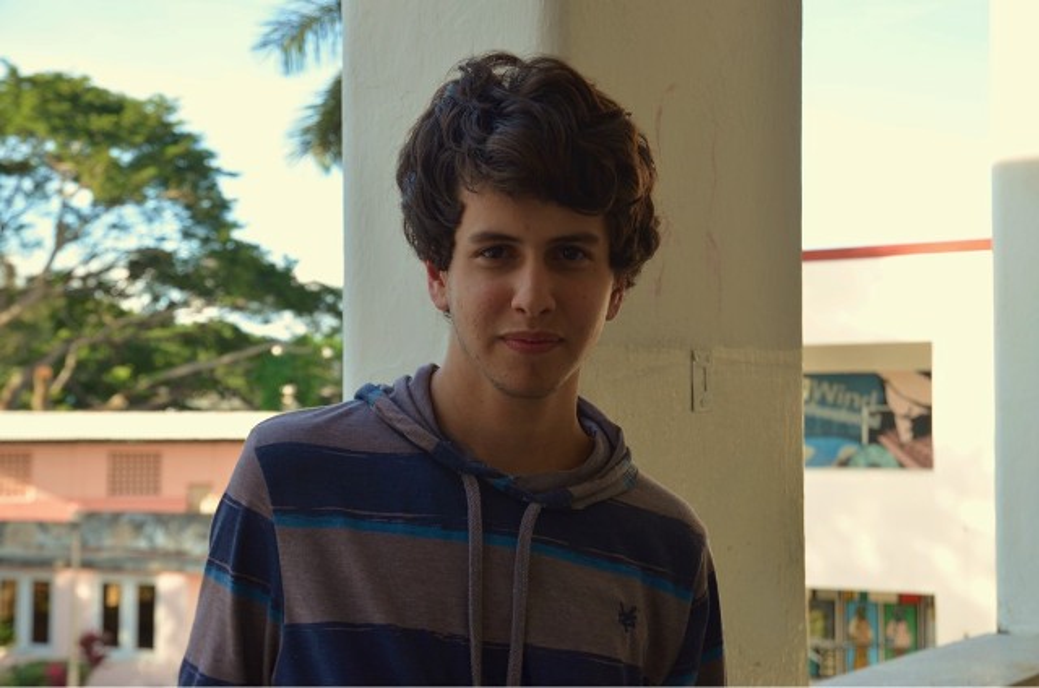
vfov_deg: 22.5
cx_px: 520
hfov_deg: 33.5
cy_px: 344
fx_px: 1728
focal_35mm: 60
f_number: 7.1
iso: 200
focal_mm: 40
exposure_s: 1/200
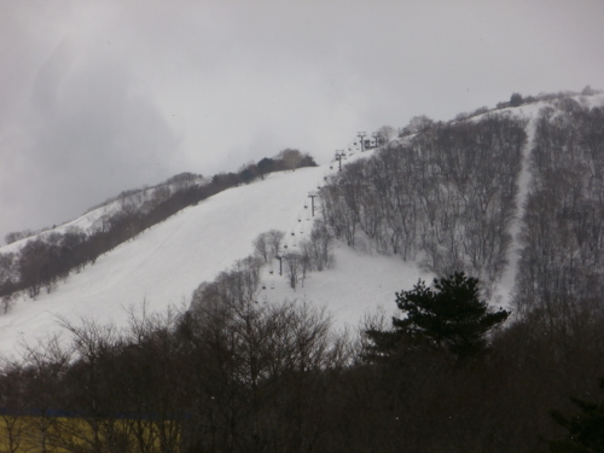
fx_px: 2896
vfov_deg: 8.9
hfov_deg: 11.9
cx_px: 302
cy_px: 226
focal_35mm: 166
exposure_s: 1/1000
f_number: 5.8
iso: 100
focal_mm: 29.39
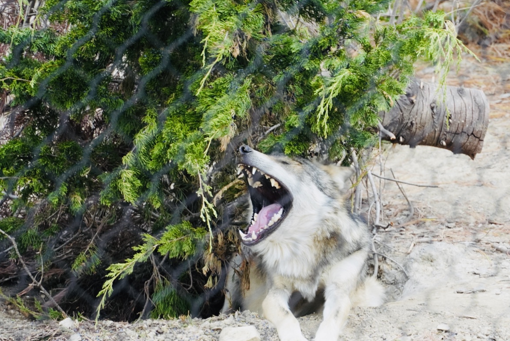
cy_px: 228
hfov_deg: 7.3
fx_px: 3992
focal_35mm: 282
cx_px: 308
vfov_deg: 4.9
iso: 1000
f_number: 5.6
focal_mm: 135
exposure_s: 1/250
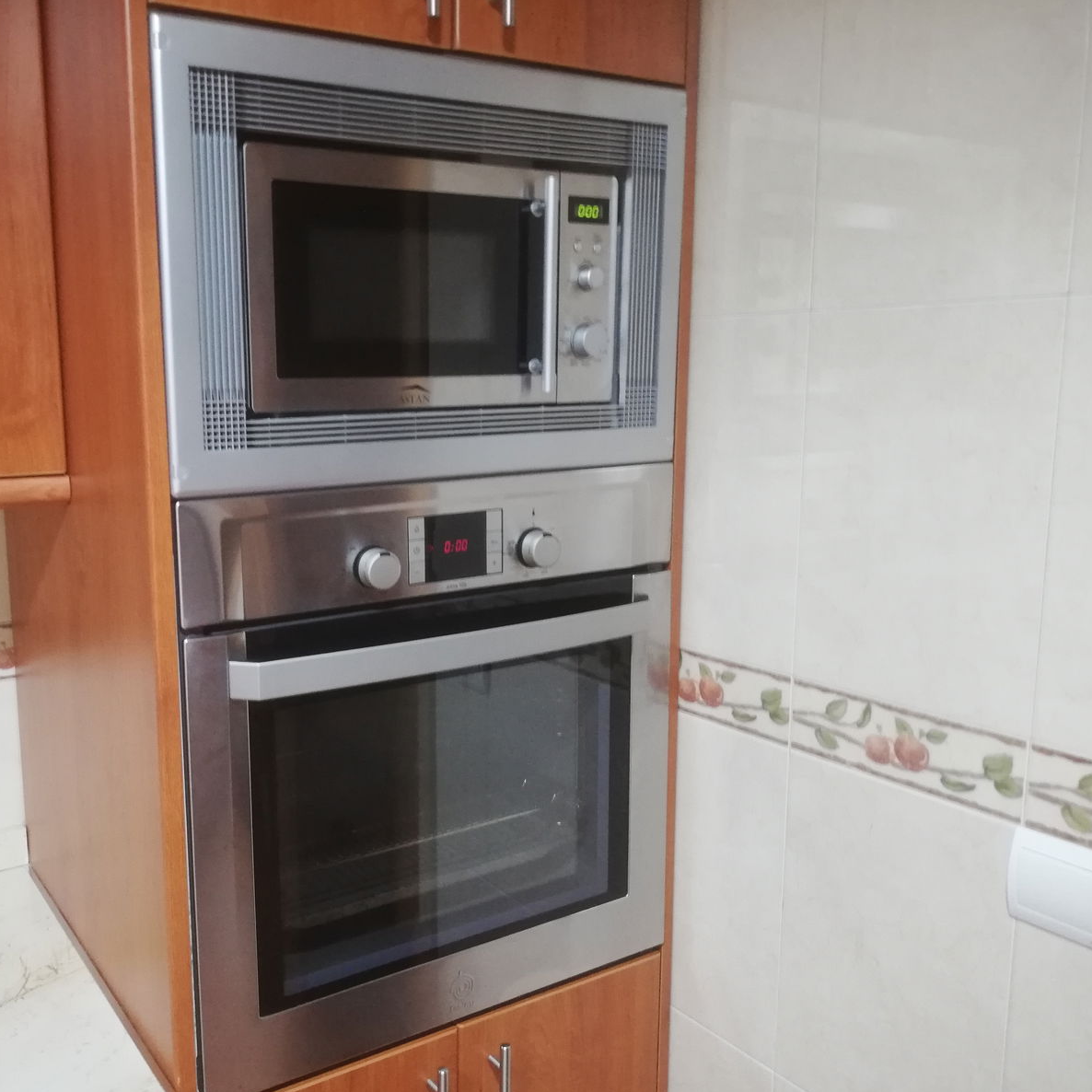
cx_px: 388
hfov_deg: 51.8
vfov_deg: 52.5
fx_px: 1106
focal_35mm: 31
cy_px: 543
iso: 400
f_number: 2.2
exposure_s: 1/20
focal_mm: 3.81
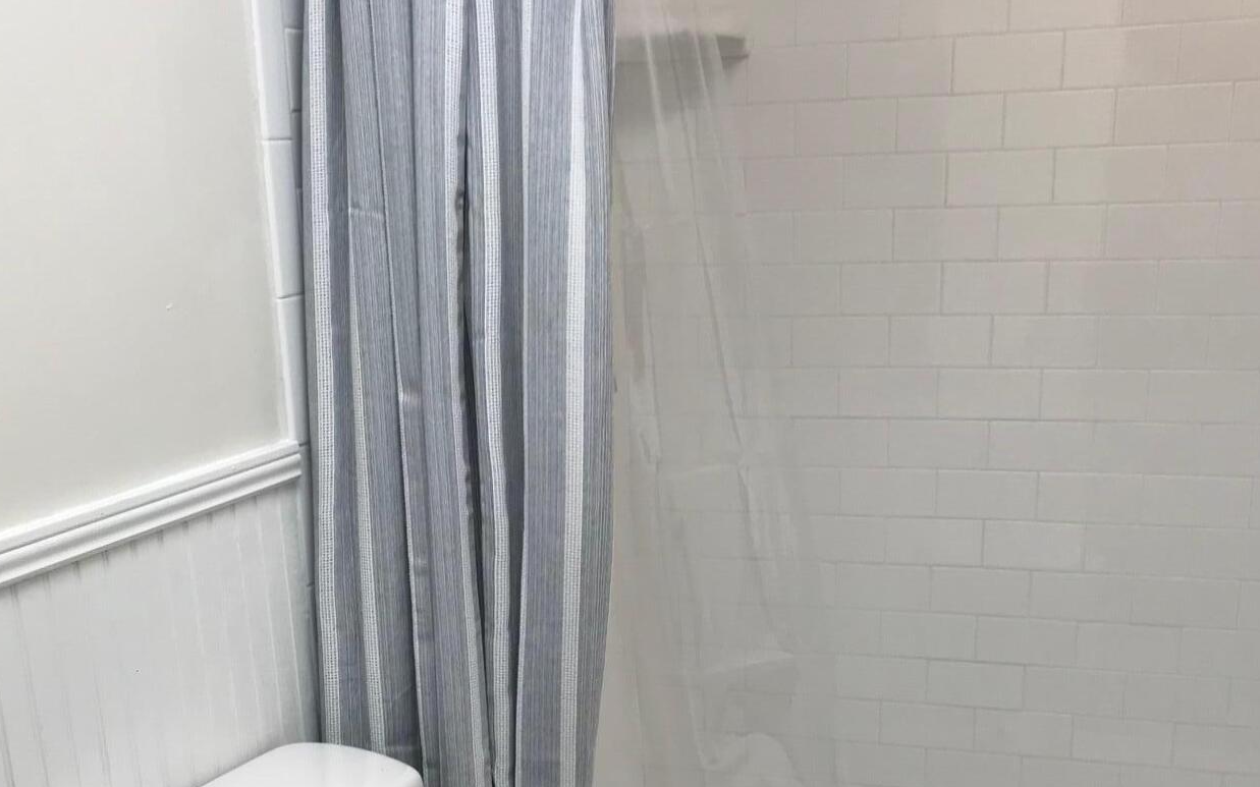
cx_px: 604
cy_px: 805
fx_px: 1648
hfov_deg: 41.8
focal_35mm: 48
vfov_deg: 25.4
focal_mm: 3.99
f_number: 1.8
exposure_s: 1/60
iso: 32
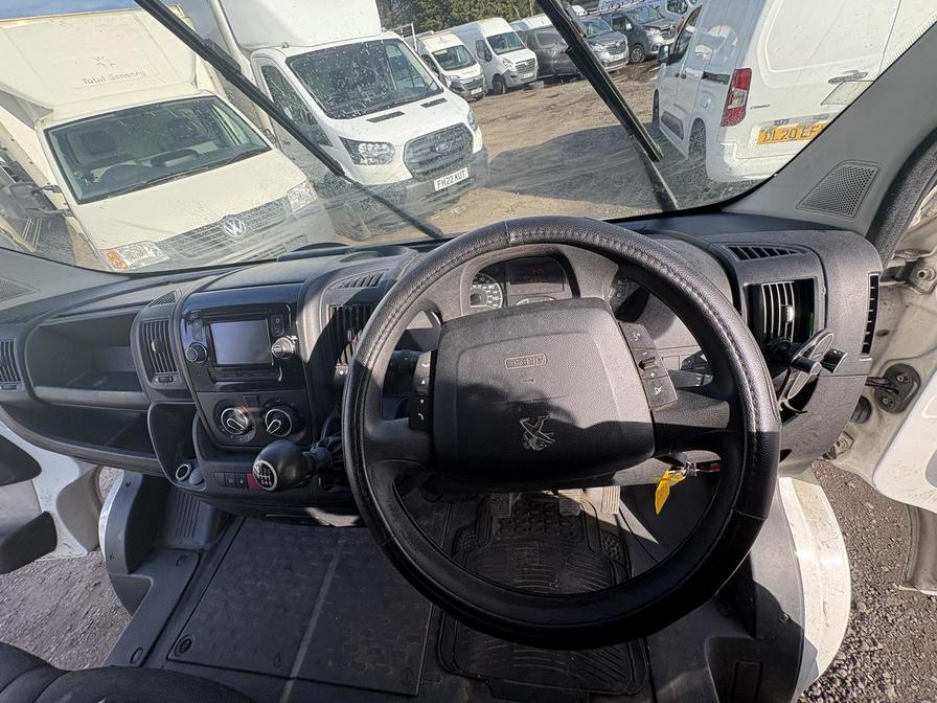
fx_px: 379
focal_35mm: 14
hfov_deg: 102.1
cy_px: 352
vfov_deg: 85.7
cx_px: 468
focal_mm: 2.22
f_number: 2.2
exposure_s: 1/277
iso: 40
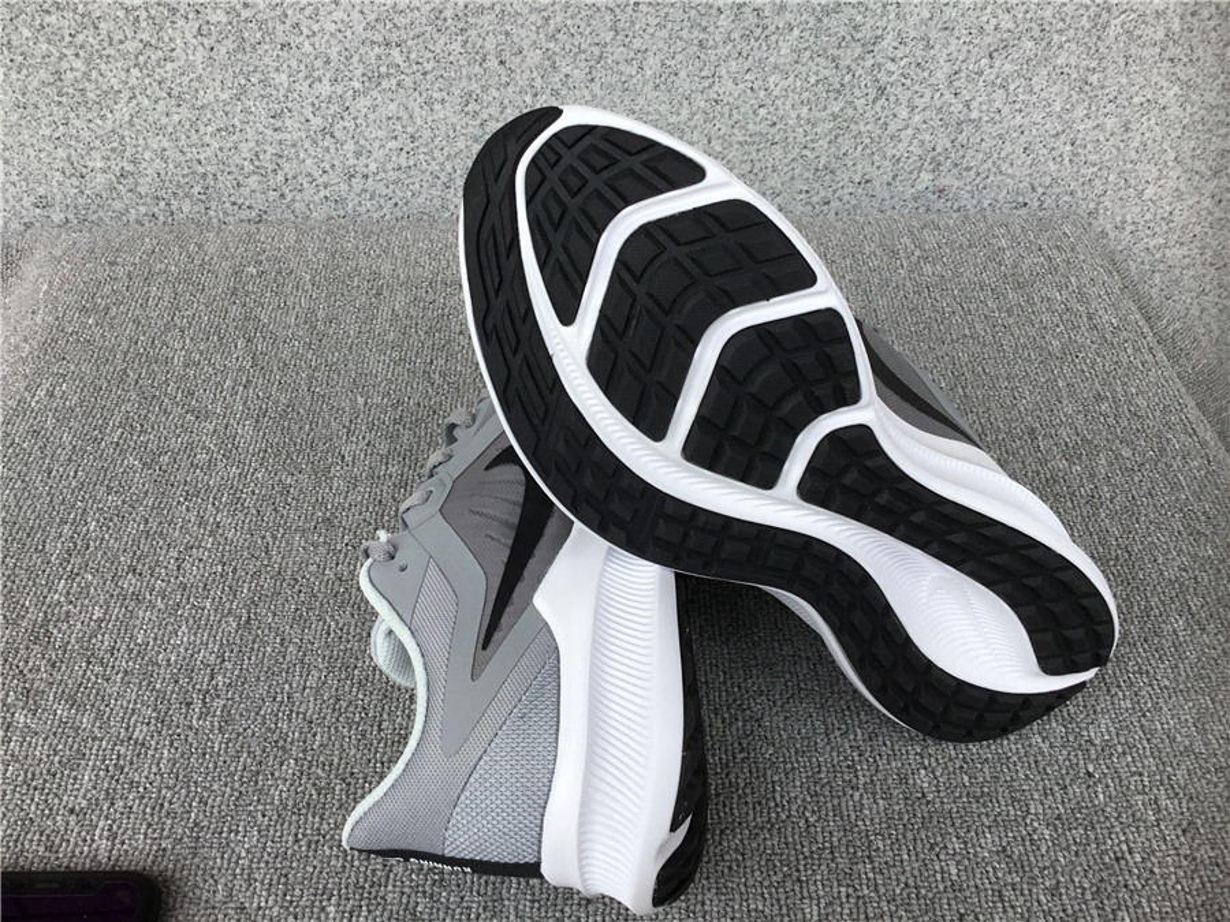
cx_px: 615
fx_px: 1102
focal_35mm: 31
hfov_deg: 58.4
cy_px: 461
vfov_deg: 45.4
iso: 25
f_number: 2.4
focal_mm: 3.3
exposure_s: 1/281
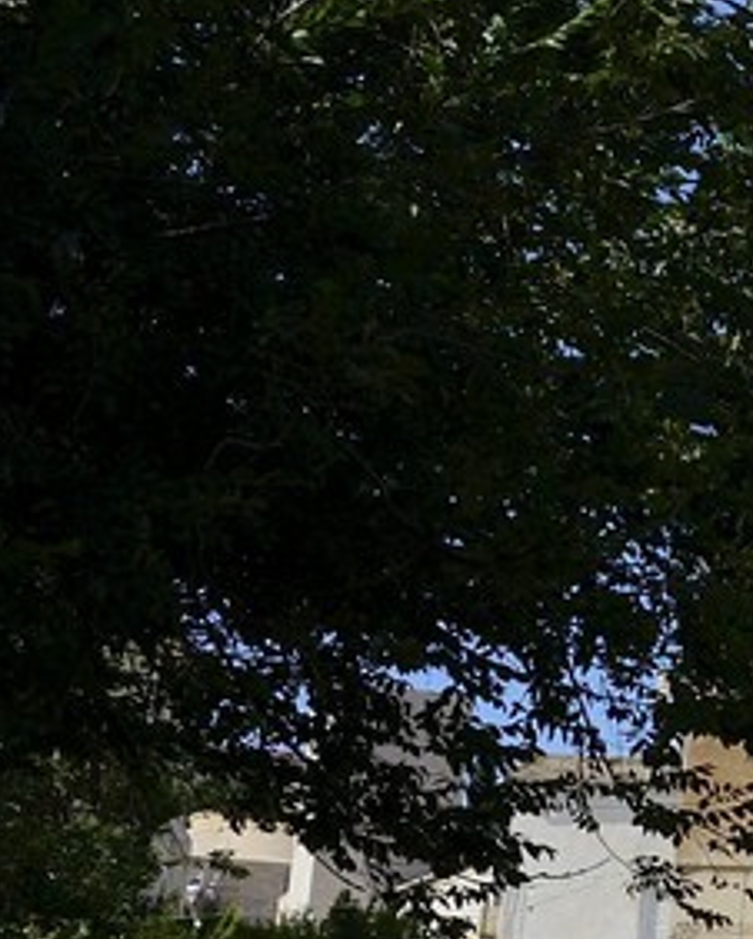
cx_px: 2599
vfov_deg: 10.4
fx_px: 5176
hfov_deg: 7.0
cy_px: 456
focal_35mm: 186
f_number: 10
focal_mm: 35
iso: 200
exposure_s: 1/400
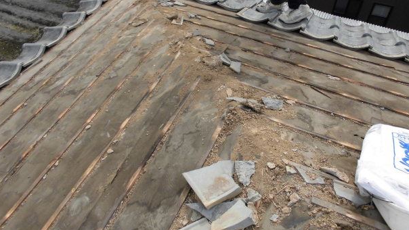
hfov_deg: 64.3
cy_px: 87
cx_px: 212
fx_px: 325
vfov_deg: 38.7
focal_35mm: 30
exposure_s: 1/400
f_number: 3.5
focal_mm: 4.6
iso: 100
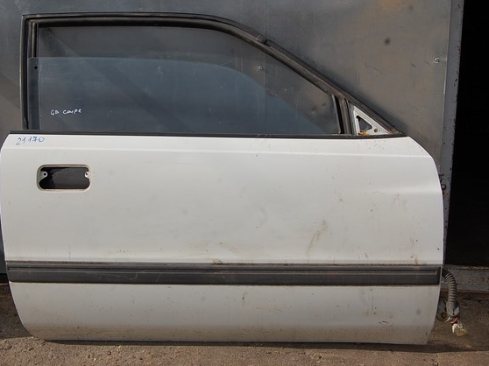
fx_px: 607
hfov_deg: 43.8
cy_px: 184
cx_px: 213
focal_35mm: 43
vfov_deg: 33.6
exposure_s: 1/400
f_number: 10
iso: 200
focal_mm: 26
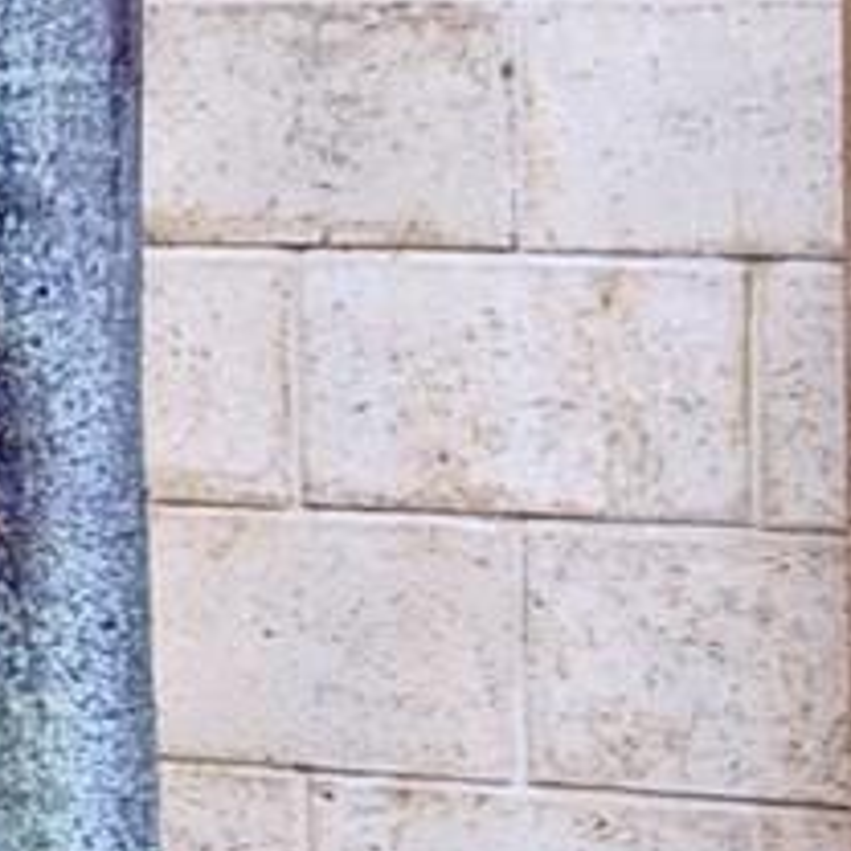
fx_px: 9067
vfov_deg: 5.4
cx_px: -2156
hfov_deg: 5.0
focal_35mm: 326
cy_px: -172
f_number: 1.78
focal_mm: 6.76
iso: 80
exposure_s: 1/1116
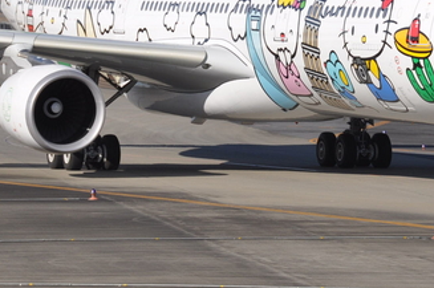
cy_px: 21
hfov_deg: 5.8
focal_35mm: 358
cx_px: 267
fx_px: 4309
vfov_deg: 3.8
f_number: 9
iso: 400
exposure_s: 1/1250
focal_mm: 120
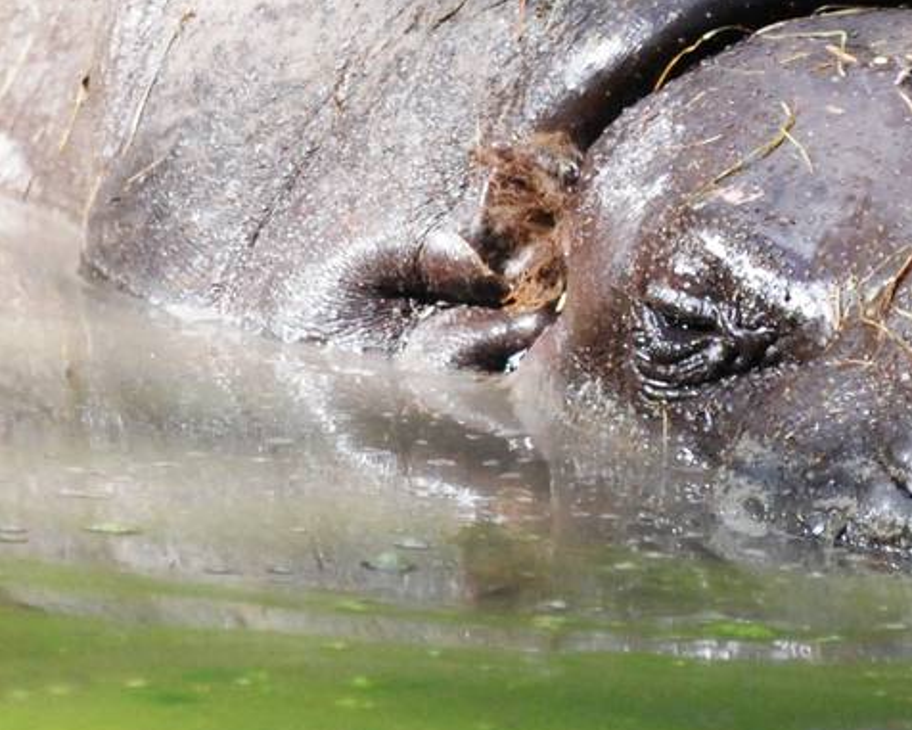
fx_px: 28158
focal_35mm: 1043
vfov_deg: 1.5
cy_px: -85
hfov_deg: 1.9
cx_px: 734
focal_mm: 220
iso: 1000
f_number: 5.3
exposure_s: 1/1250
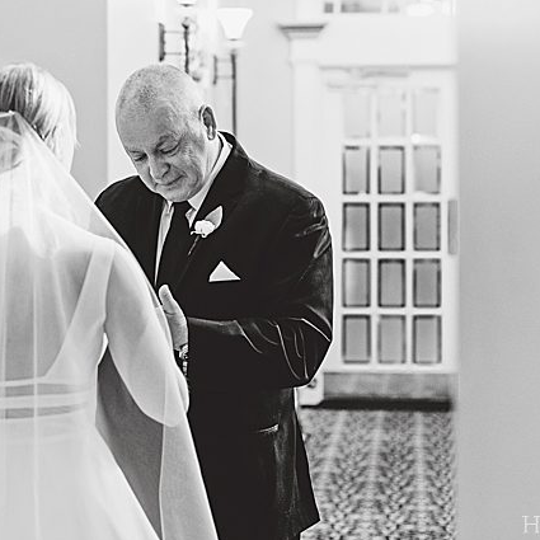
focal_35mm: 94
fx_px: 1659
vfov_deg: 18.4
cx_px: 93
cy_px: 162
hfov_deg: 18.3
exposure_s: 1/200
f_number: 2.5
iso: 800
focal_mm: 50
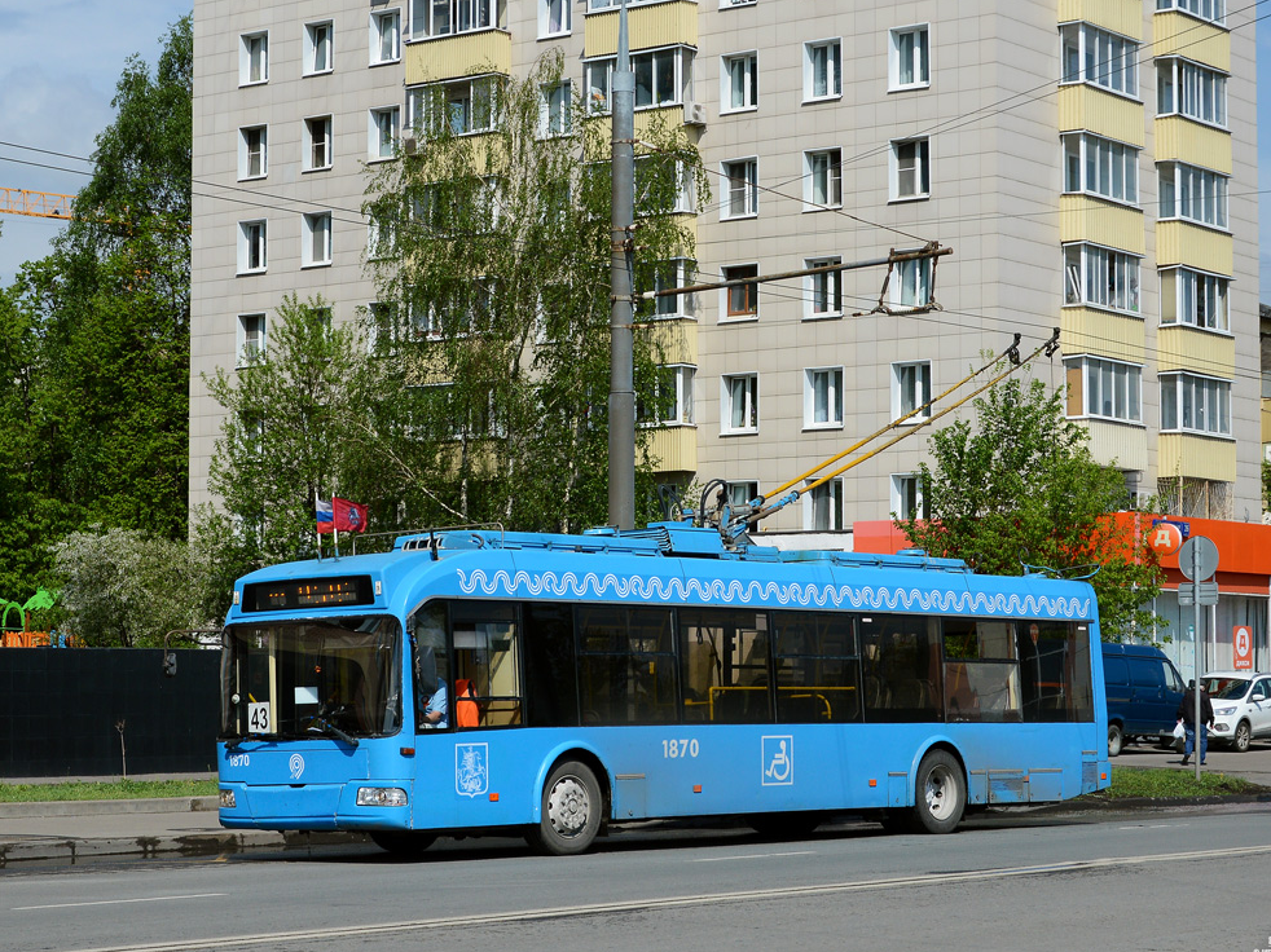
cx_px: 579
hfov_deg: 29.0
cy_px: 450
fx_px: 2459
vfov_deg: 21.9
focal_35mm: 67
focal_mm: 38
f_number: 7.1
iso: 200
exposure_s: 1/1000
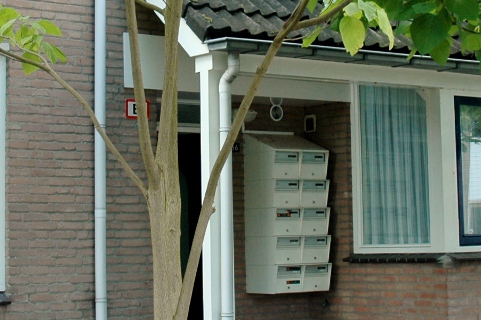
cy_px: 59
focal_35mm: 90
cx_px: 199
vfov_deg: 15.1
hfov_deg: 22.6
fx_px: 1202
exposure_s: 1/100
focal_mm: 18
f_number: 5
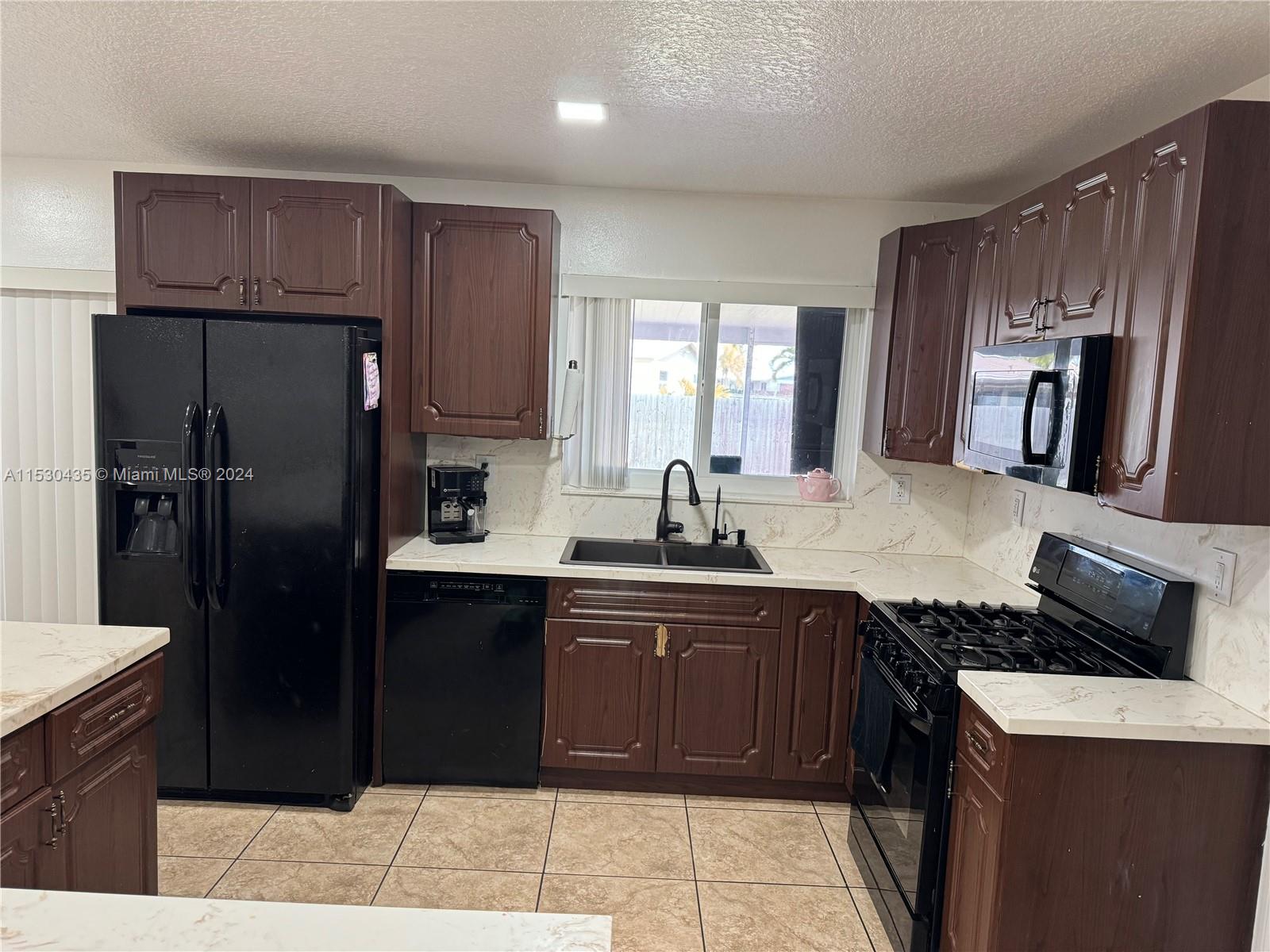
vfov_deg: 56.8
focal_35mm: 24
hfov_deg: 71.6
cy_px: 476
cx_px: 635
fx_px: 881
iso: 320
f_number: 1.78
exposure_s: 1/60
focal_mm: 6.86
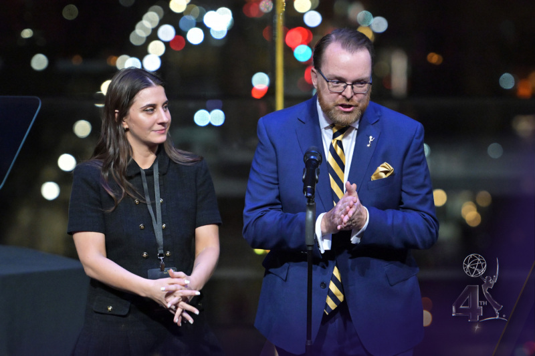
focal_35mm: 225
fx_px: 3343
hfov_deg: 9.2
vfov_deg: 6.1
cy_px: 178
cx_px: 268
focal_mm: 150
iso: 4000
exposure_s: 1/400
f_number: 2.8
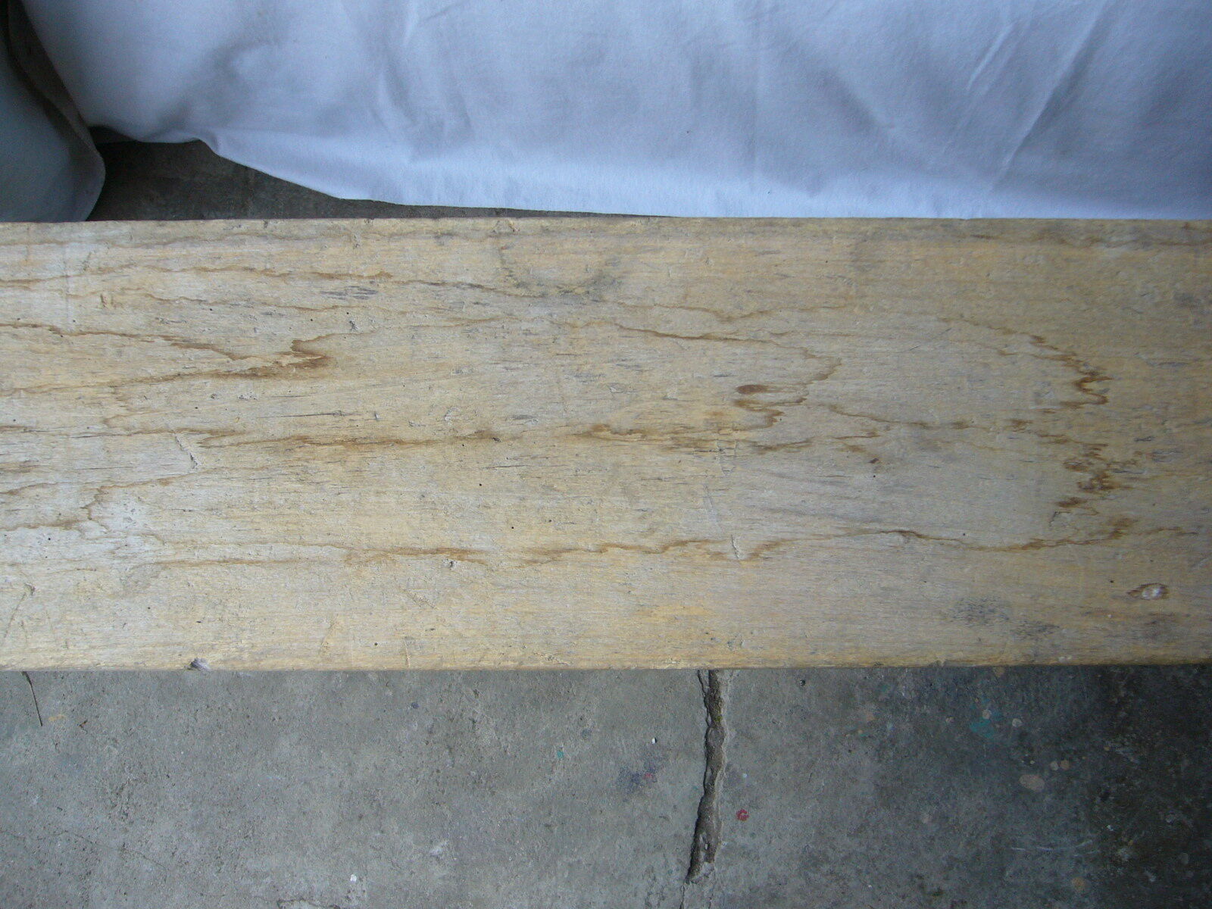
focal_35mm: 35
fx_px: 1225
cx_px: 606
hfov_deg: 52.6
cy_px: 454
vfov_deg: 40.7
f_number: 2.8
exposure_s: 1/15
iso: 100
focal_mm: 5.8
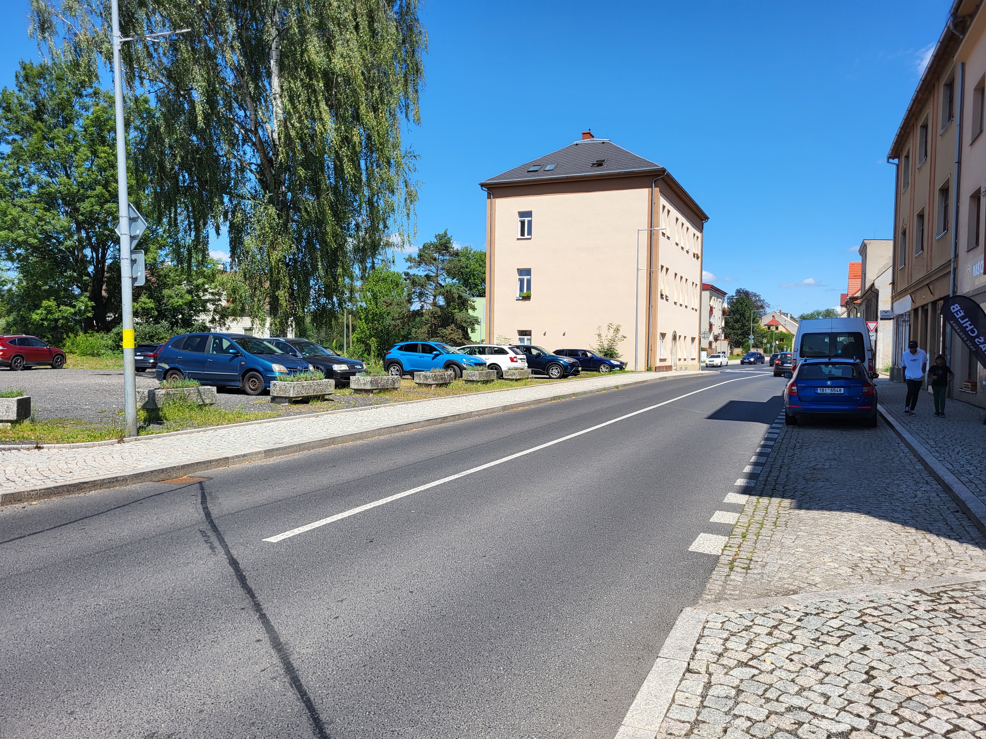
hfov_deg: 67.3
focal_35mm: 26
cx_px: 493
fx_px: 741
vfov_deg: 53.1
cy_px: 370
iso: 40
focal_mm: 5.4
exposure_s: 1/2145
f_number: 1.8
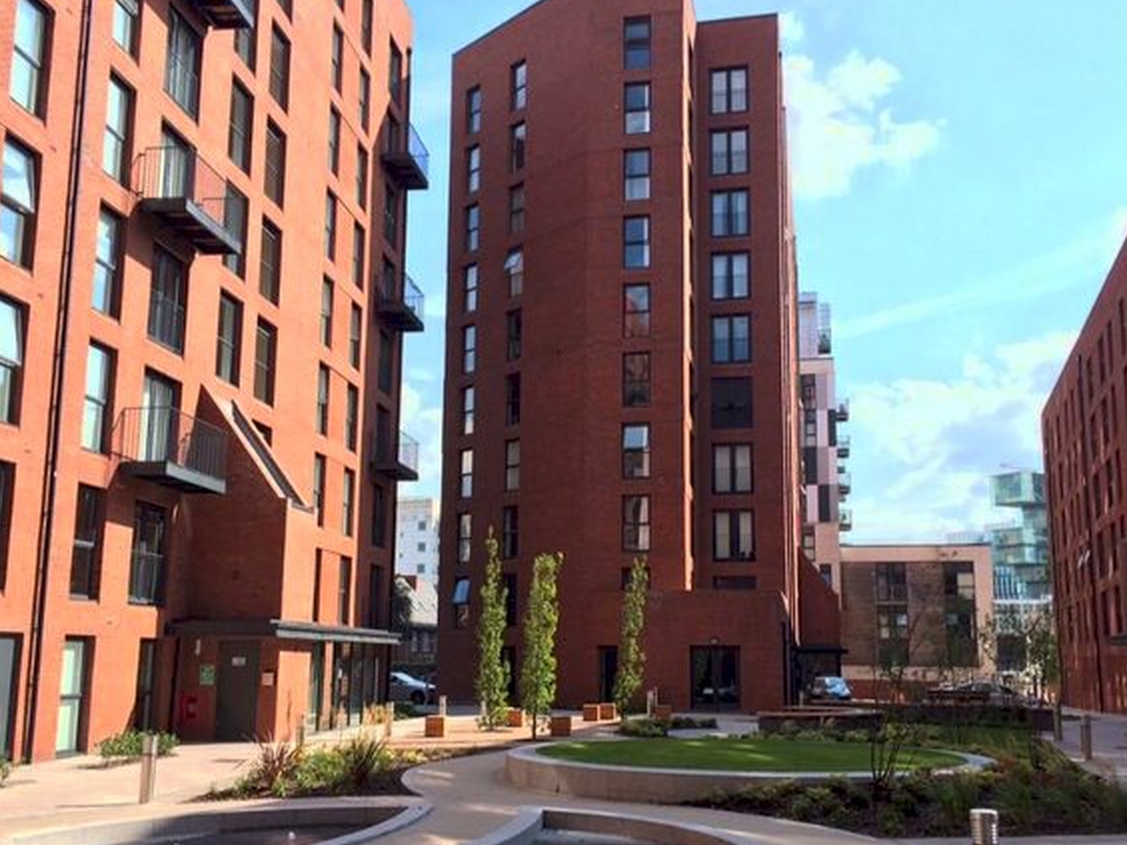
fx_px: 1172
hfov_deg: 51.4
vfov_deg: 39.6
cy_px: 466
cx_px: 564
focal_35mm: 36
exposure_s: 1/1026
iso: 32
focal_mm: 4.15
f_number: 2.2
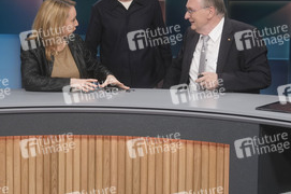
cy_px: 65
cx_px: 62
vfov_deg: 18.1
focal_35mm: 75
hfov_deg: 26.6
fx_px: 606
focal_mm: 30
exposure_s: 1/250
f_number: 2.2
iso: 640
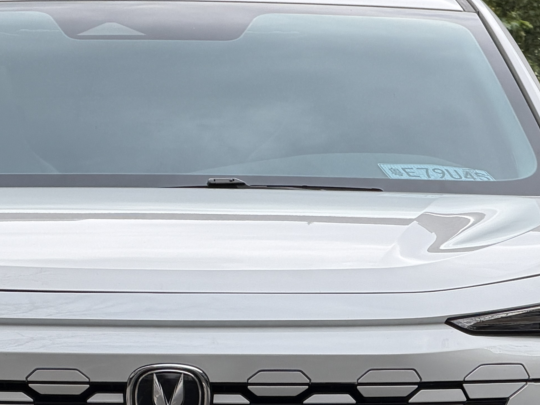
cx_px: 148
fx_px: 4602
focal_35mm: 295
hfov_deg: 6.7
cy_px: 408
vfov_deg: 5.0
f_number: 2.8
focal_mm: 16.89
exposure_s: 1/321
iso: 50
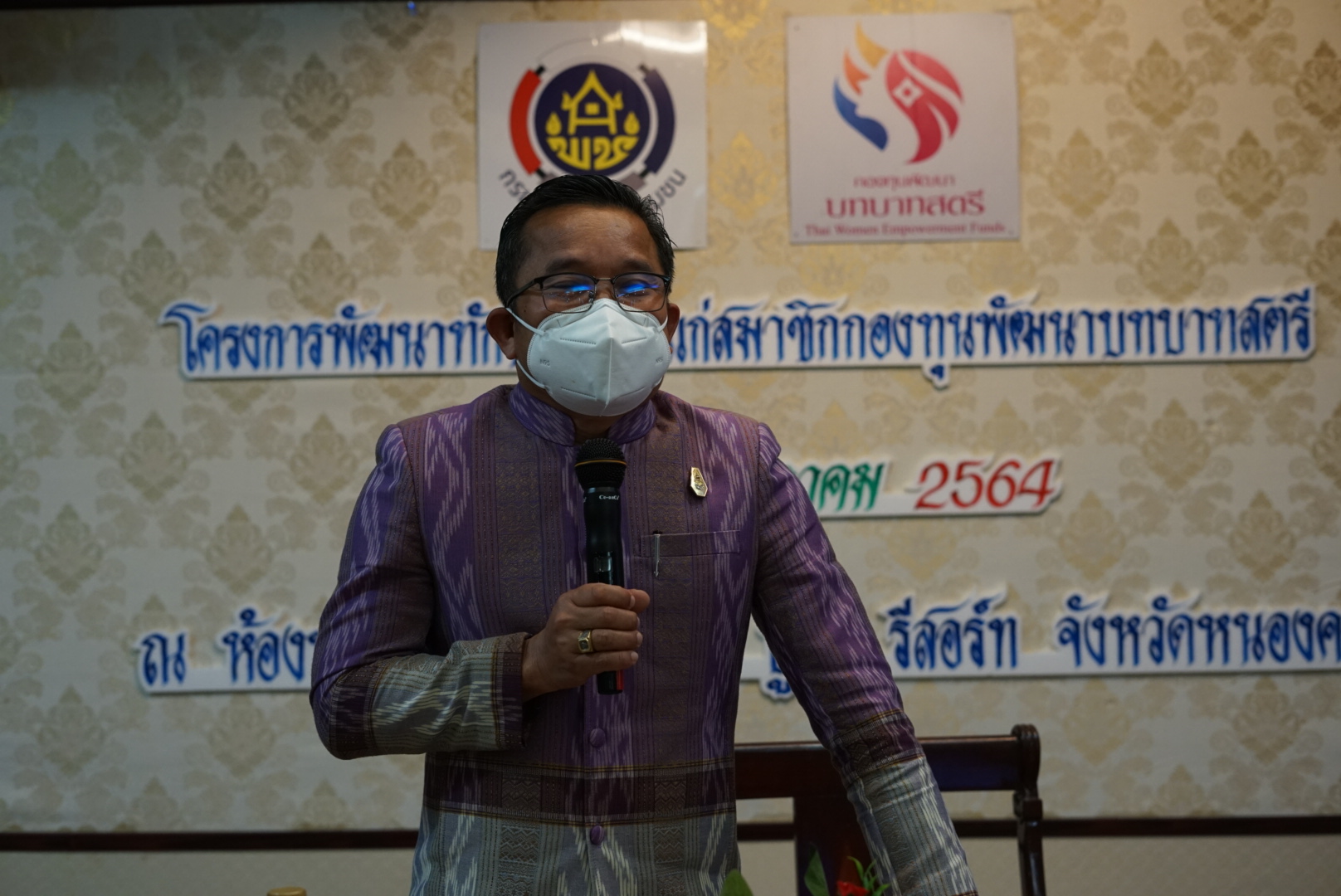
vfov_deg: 27.0
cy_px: 448
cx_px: 670
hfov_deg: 39.6
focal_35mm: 50
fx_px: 1864
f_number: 3.5
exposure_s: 1/160
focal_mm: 50
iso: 1600
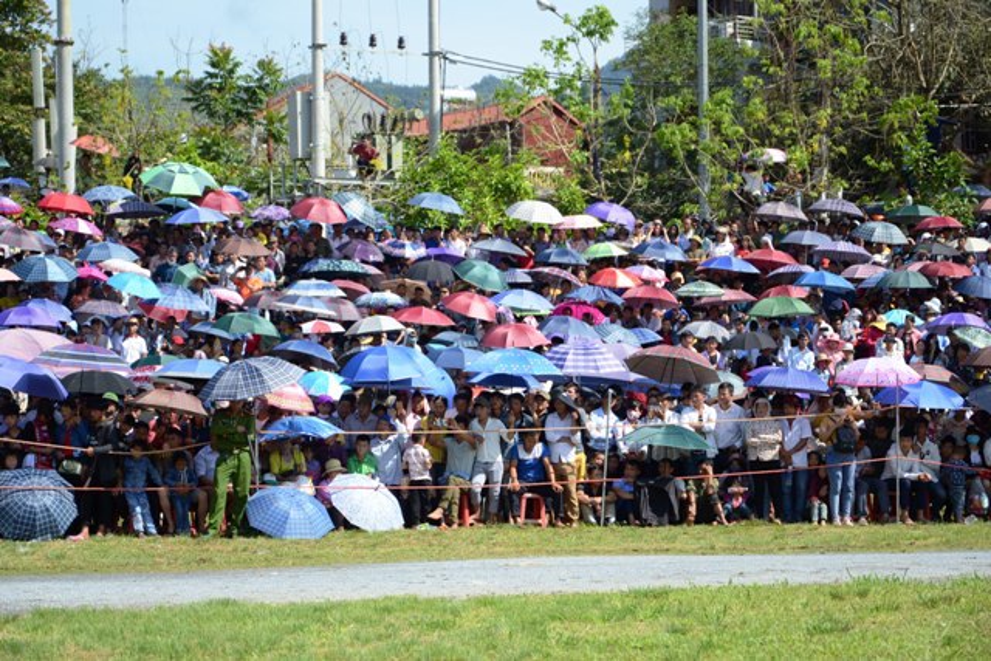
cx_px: 496
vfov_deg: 14.7
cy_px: 330
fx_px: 2560
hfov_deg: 21.9
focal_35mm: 93
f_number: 5.3
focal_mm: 62
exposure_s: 1/400
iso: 100
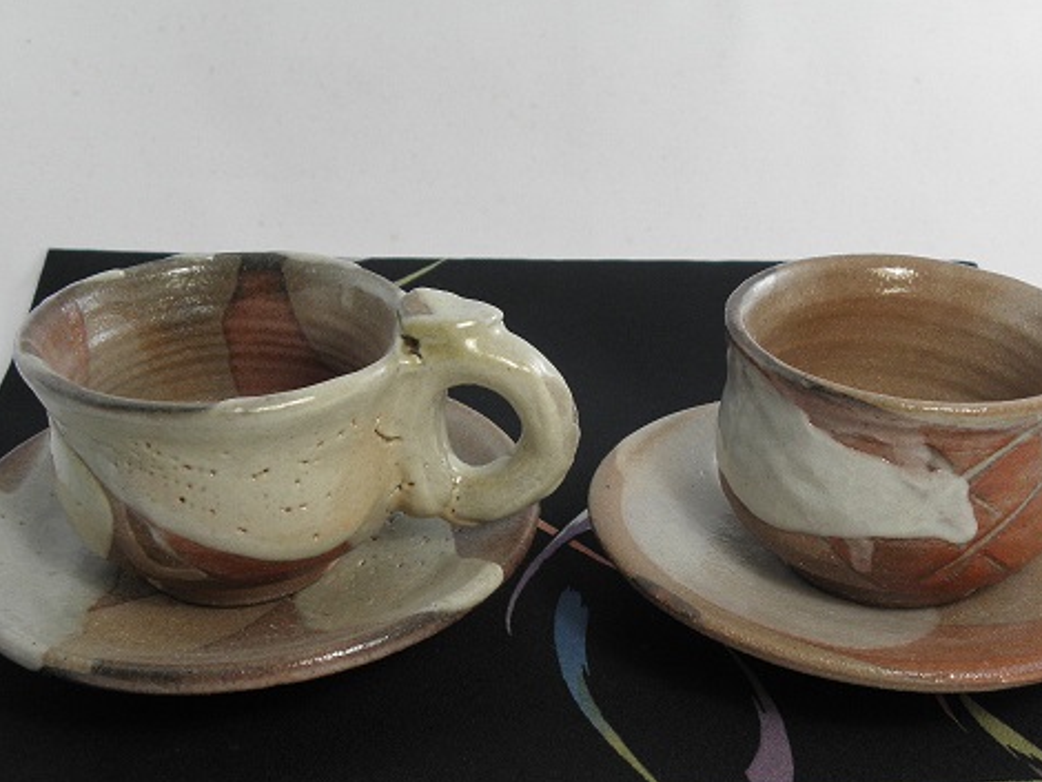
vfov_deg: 29.7
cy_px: 377
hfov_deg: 38.9
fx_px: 1476
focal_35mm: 49
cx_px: 563
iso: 125
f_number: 3.1
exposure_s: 1/30
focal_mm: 6.44
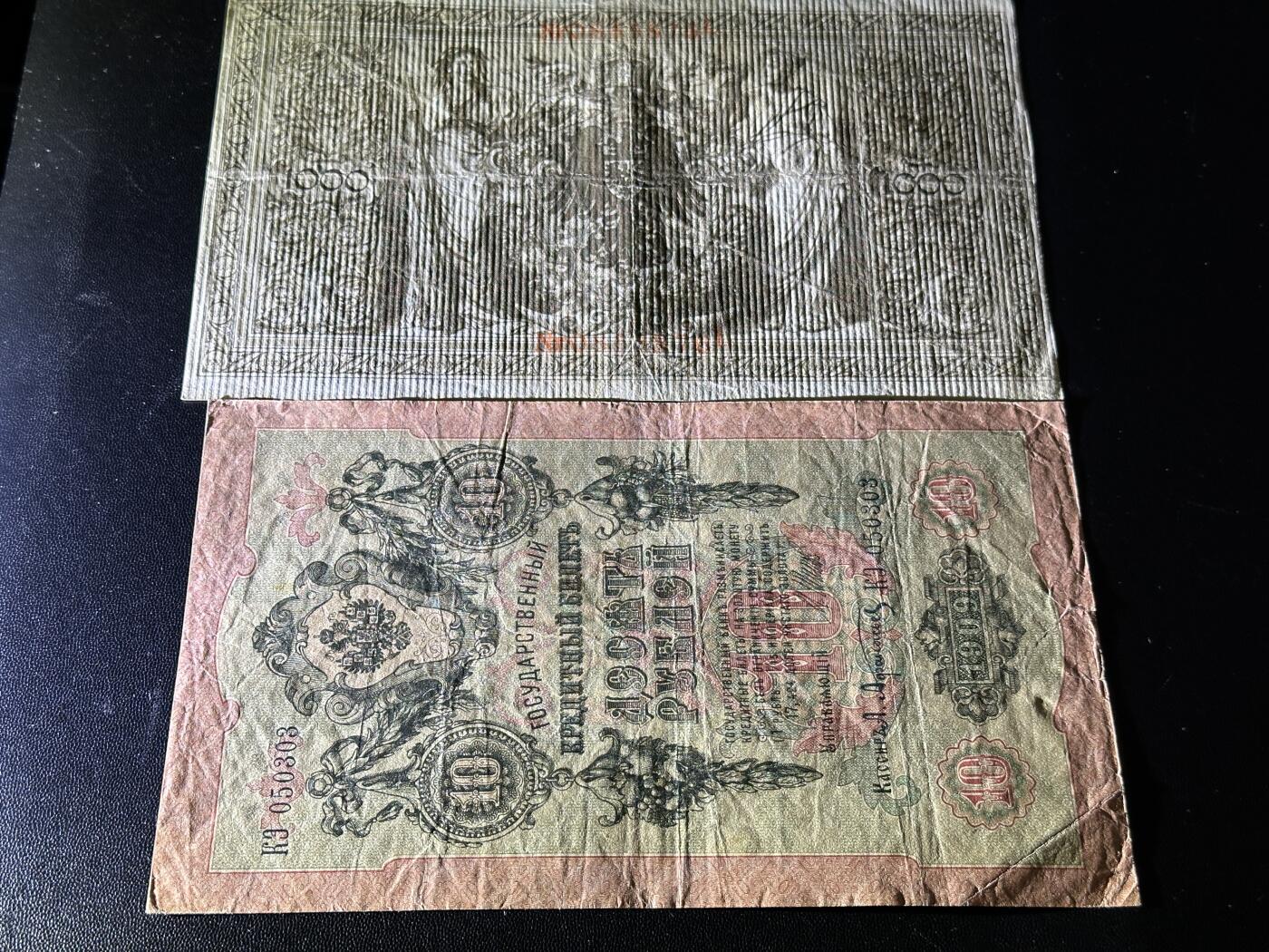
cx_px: 634
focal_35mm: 48
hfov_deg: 39.7
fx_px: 1760
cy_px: 476
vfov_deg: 30.3
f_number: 1.78
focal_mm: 6.86
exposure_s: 1/50
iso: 125
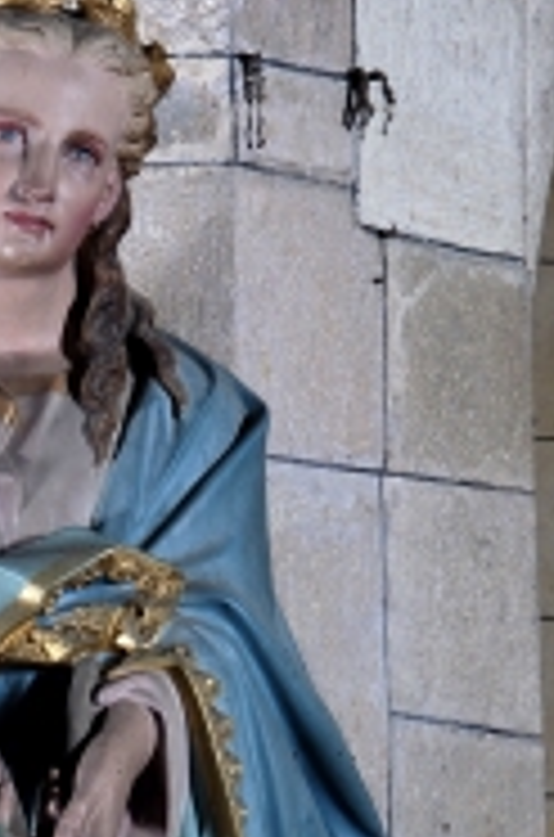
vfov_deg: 5.4
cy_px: 950
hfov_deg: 3.6
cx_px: -90
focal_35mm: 380
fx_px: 8820
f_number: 14
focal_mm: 92
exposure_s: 1/80
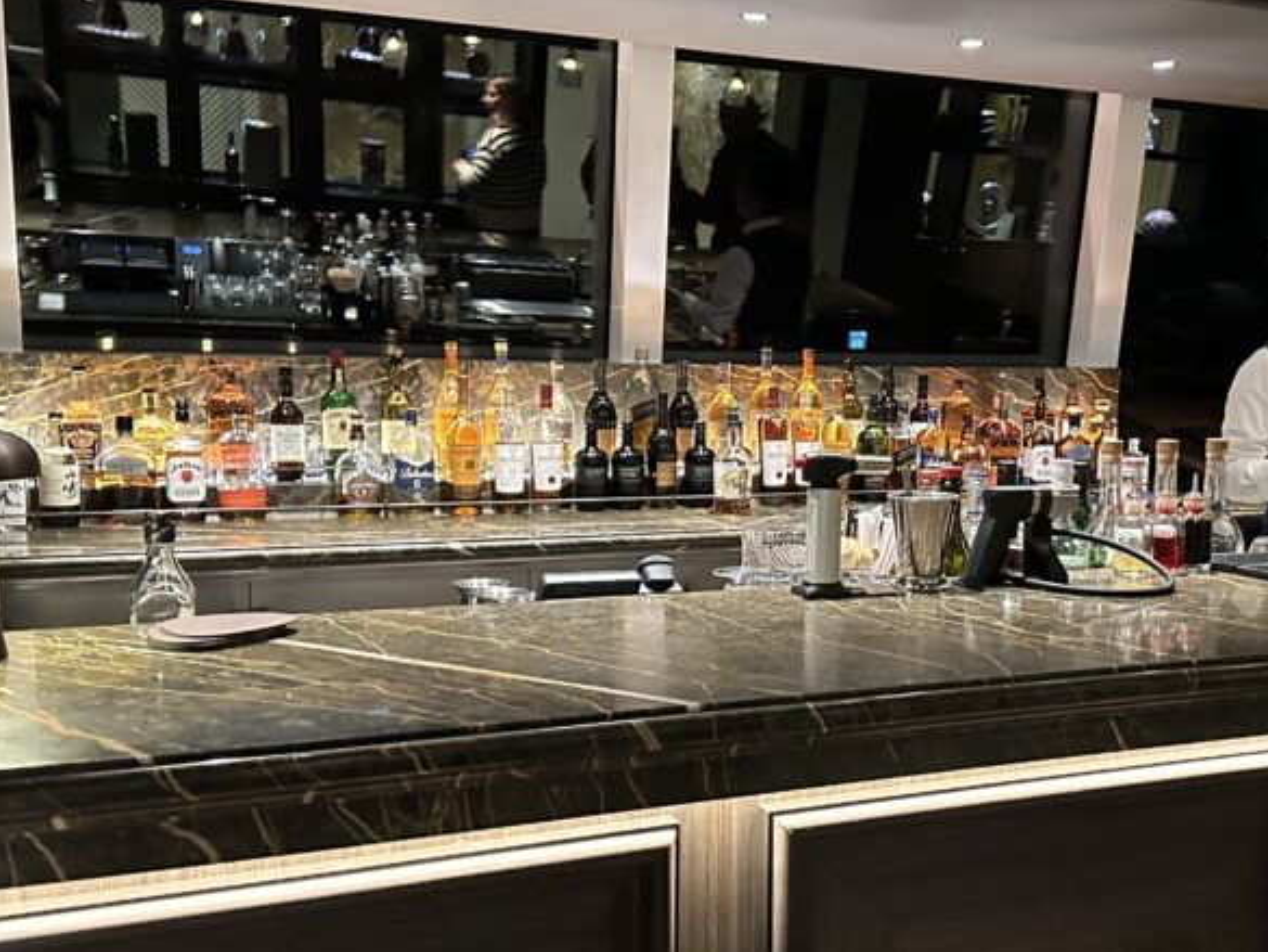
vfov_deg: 34.3
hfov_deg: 44.3
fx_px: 1539
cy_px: 549
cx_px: 824
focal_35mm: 42
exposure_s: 1/32
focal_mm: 6.86
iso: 1000
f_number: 1.78
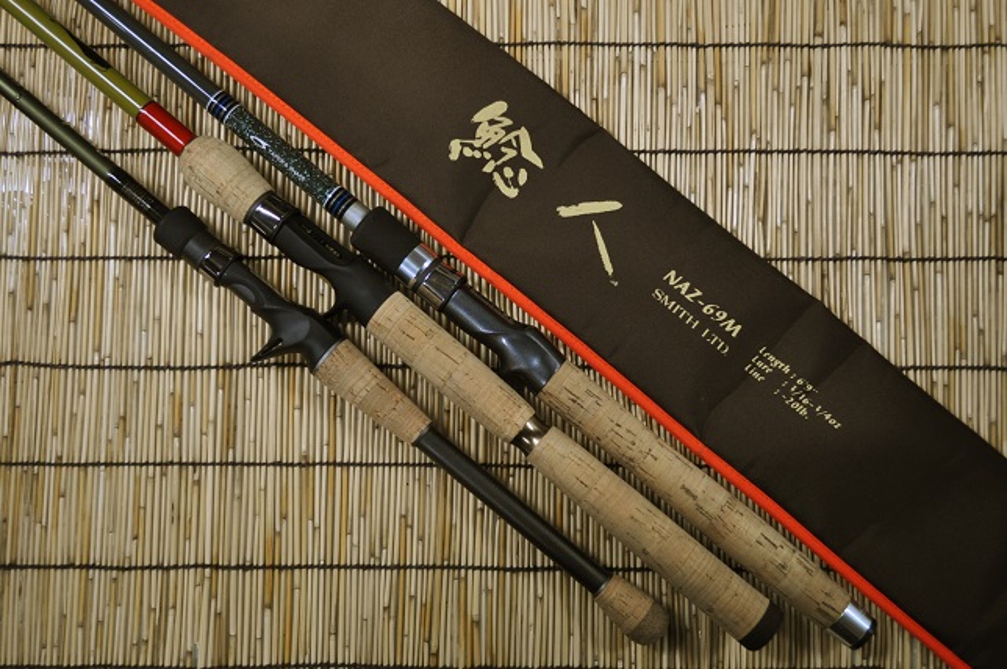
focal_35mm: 44
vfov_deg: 30.8
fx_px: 1216
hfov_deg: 45.0
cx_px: 504
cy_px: 334
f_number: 4.5
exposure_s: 1/60
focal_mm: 29
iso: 800
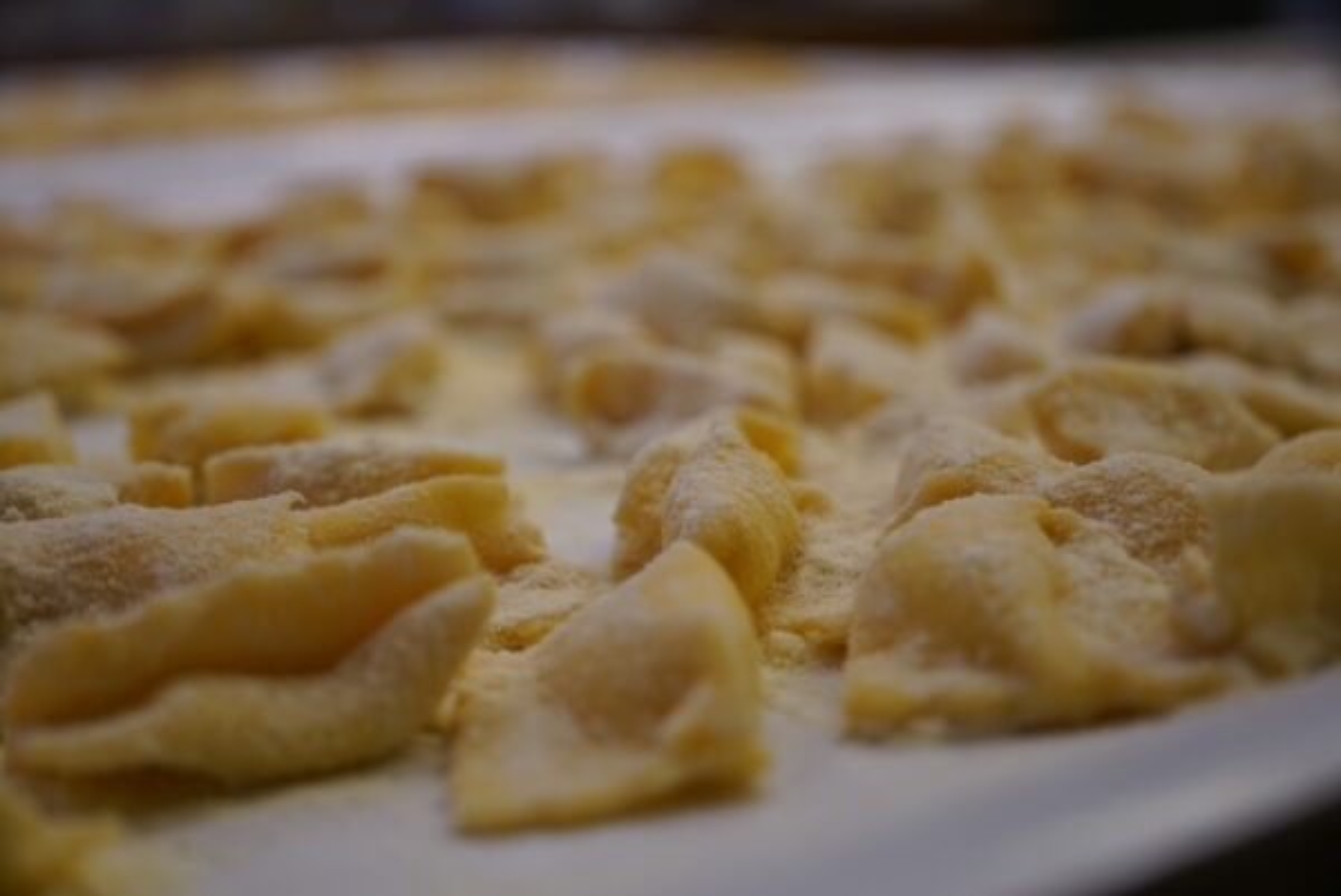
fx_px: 1827
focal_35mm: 49
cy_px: 448
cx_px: 670
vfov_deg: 27.6
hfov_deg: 40.3
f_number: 4
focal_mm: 33
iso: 400
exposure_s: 1/60
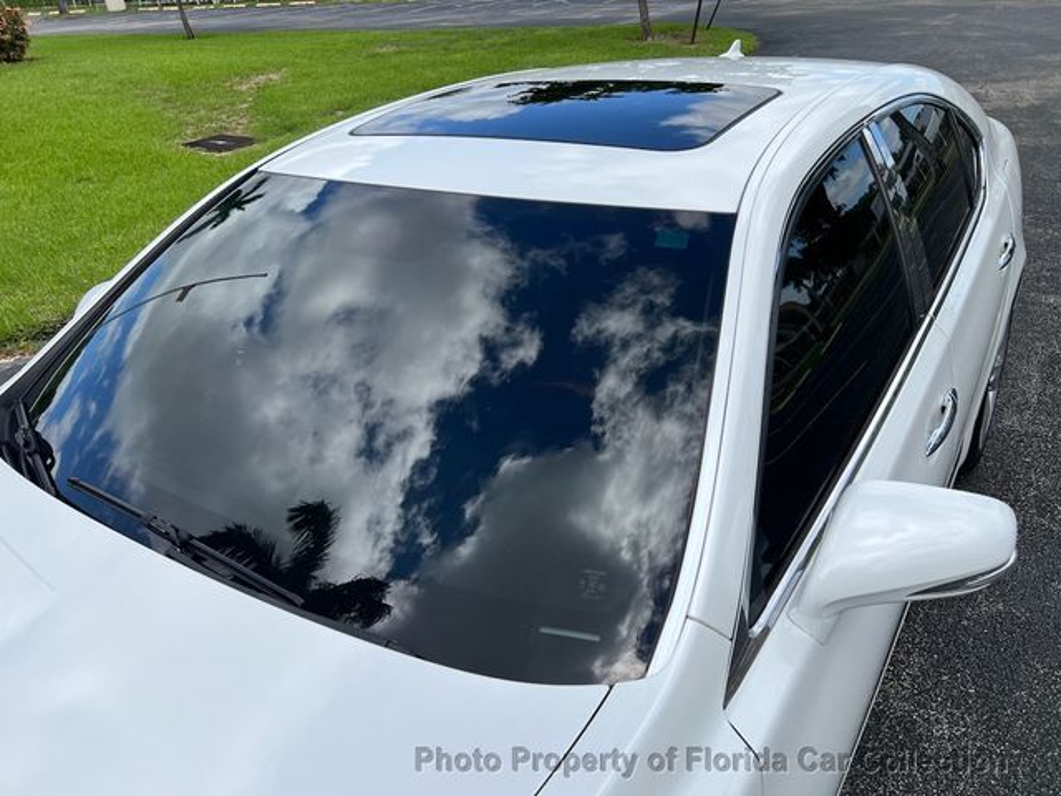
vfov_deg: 53.1
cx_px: 530
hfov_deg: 67.3
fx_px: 797
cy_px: 398
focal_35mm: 26
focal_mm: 5.7
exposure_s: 1/3704
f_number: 1.5
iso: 50
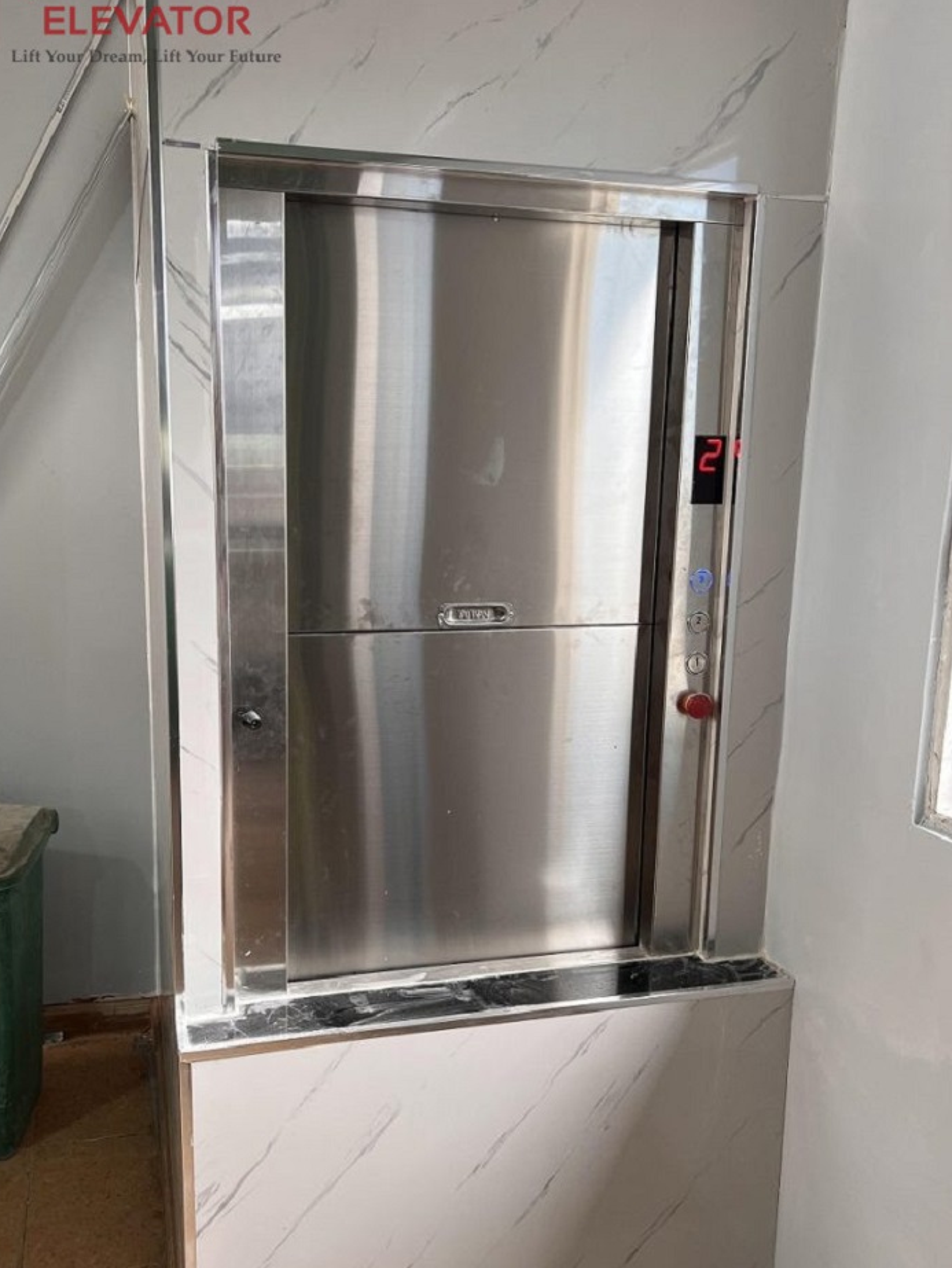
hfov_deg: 46.7
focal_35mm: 30
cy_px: 681
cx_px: 413
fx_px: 1099
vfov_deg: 59.9
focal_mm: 5.7
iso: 64
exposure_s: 1/121
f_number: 1.5
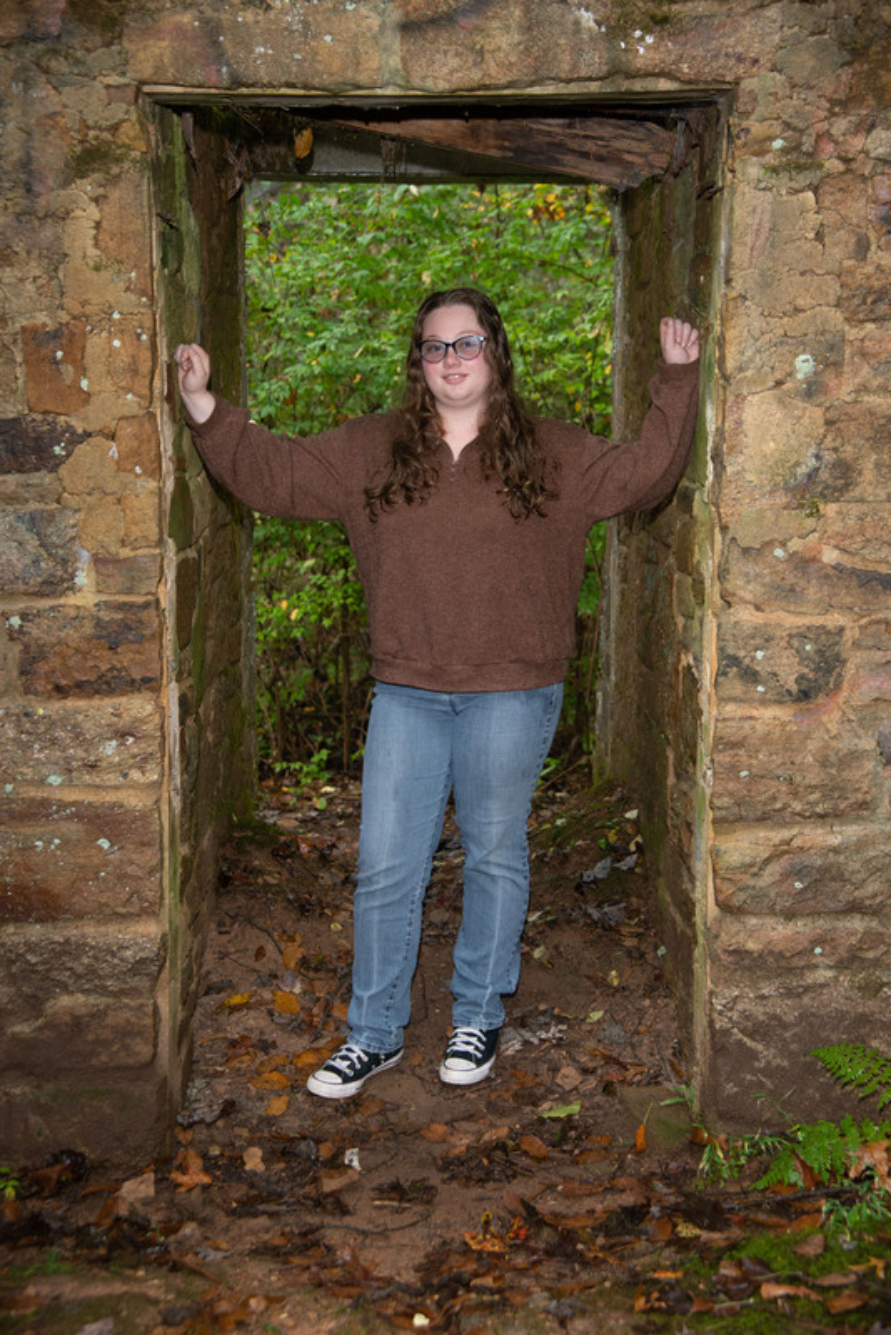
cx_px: 446
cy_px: 668
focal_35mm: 60
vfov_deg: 33.4
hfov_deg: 22.6
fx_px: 2225
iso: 1000
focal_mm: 60
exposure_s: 1/160
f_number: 7.1
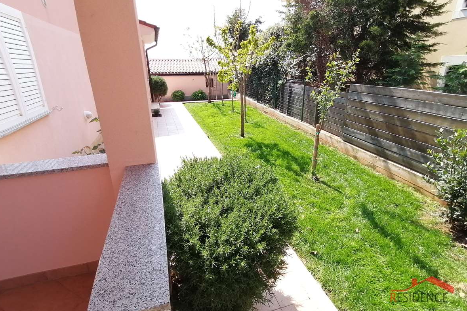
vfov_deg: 67.4
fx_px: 233
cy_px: 149
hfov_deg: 90.0
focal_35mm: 18
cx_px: 233
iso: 50
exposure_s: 1/339
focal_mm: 2.7
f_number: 2.4
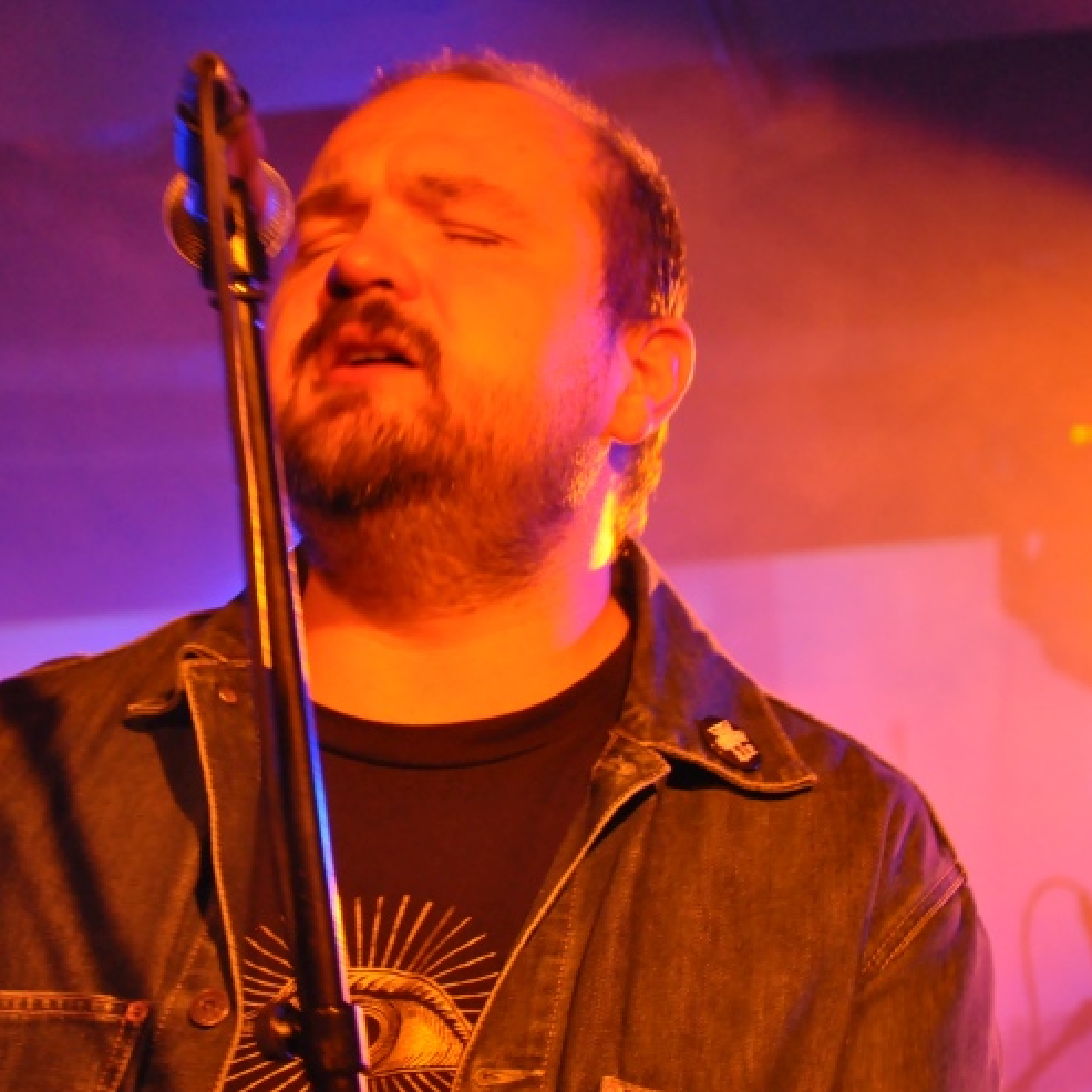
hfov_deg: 13.6
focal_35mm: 128
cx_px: 439
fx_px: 4568
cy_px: 577
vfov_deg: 13.6
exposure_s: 1/40
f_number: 5.3
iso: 3200
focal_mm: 62
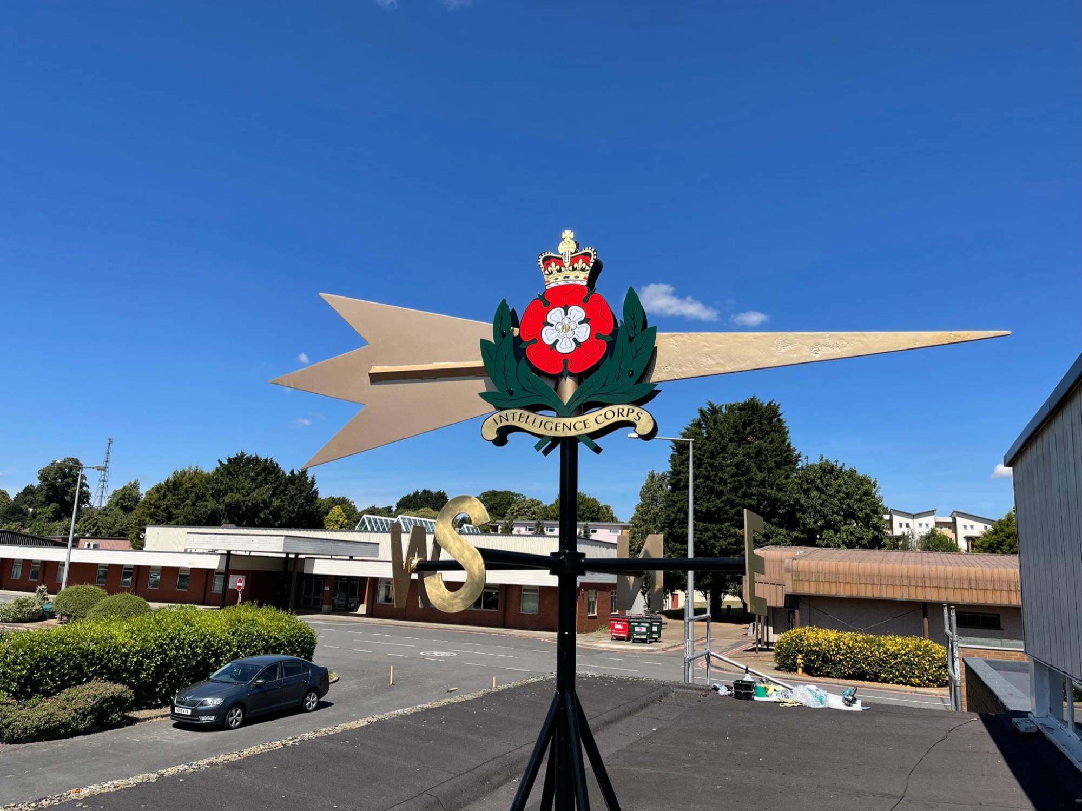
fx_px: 812
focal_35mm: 26
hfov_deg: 67.3
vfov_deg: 53.0
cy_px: 406
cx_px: 541
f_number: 1.6
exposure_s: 1/3922
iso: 32
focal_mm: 5.1
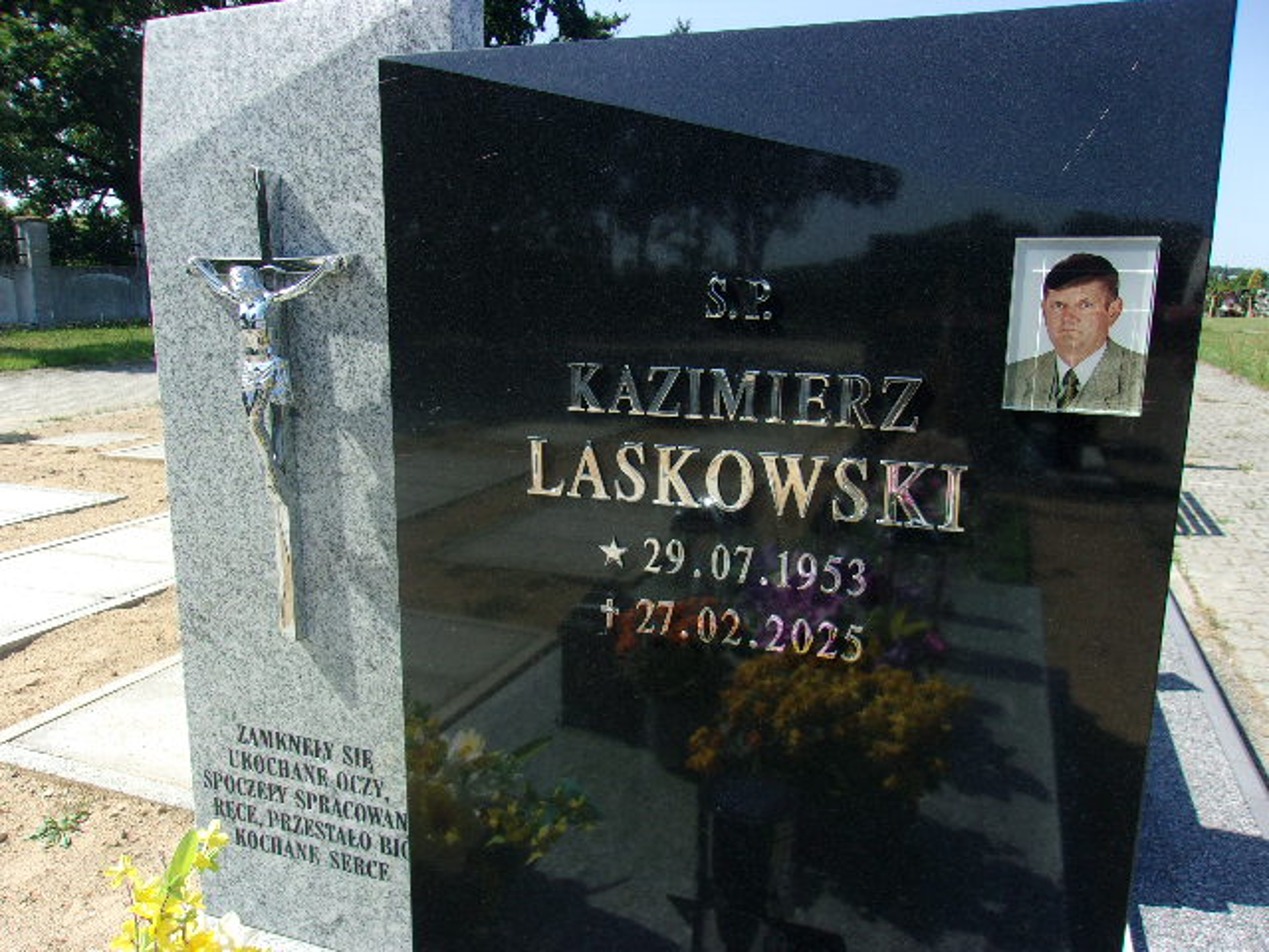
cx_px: 634
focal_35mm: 27
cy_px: 476
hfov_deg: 65.3
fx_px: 990
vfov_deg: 51.4
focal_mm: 4.9
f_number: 10.4
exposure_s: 1/60
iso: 80
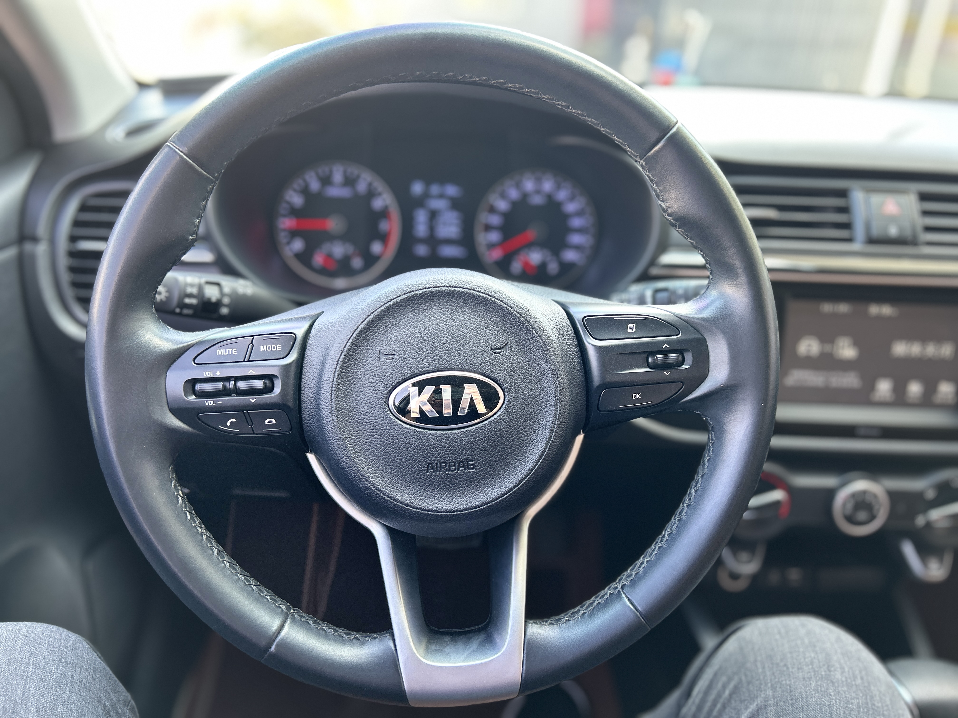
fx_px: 720
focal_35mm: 26
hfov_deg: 67.3
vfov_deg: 53.1
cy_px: 359
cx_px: 479
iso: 125
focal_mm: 5.7
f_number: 1.5
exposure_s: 1/75
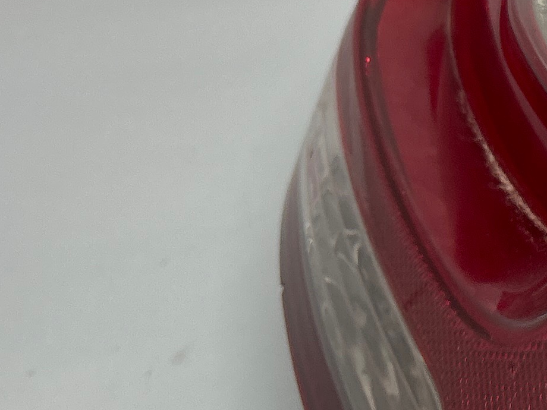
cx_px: 765
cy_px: -23
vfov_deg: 12.8
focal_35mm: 114
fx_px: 1801
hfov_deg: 16.1
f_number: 1.5
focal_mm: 5.7
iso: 80
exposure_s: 1/100
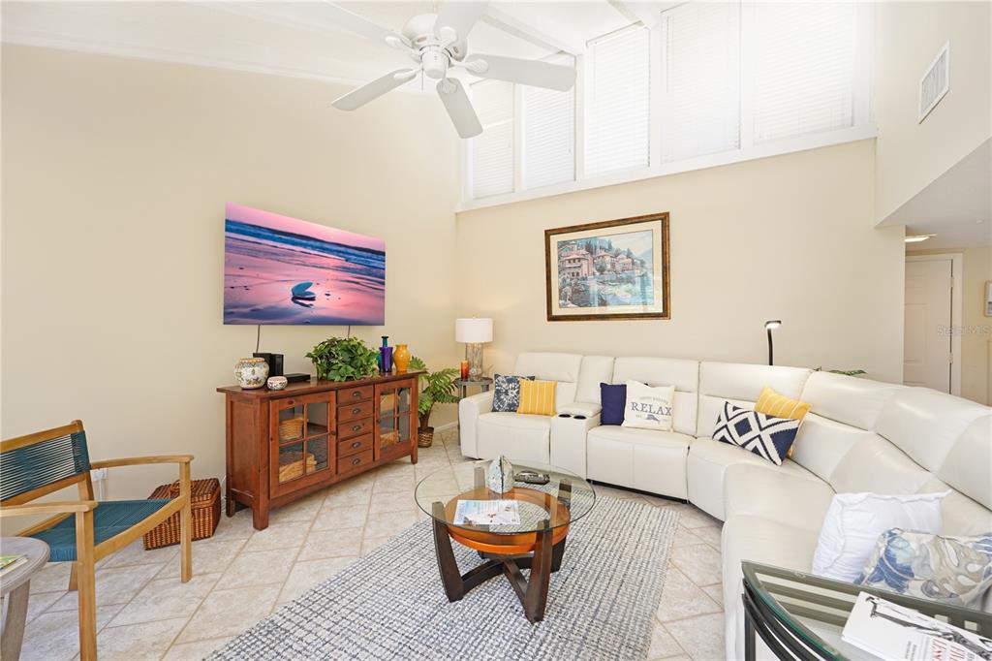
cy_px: 330
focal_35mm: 14
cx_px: 496
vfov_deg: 81.2
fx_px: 386
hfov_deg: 104.3
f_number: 8
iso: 250
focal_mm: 14
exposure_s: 1/4
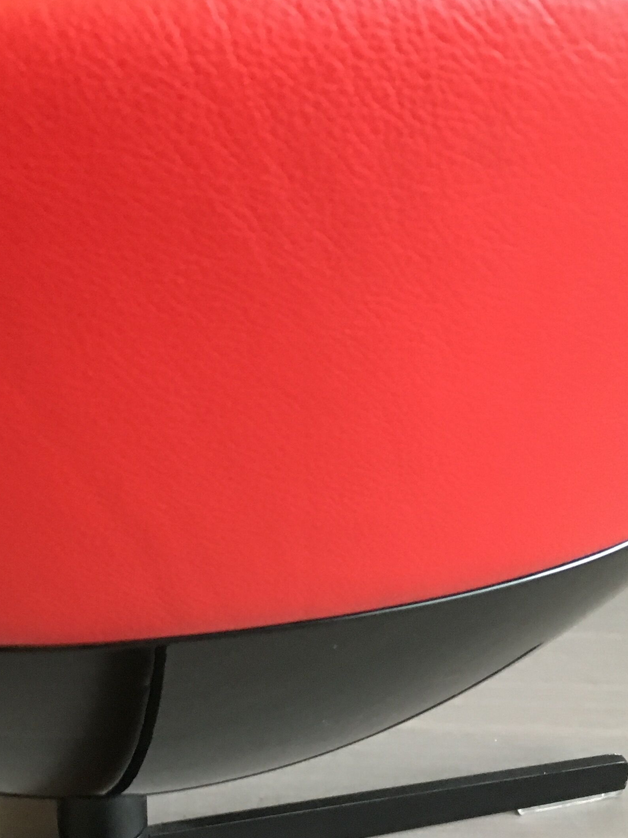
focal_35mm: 55
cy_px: 537
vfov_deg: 34.7
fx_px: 1331
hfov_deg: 26.1
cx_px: 124
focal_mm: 4.15
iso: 400
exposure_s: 1/17
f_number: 2.2
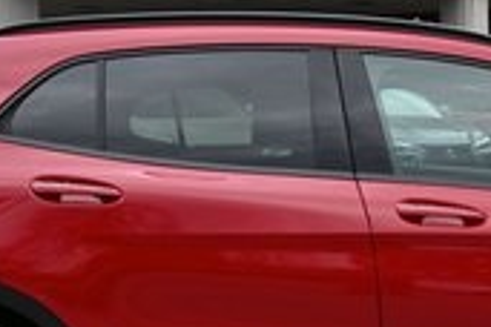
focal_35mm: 90
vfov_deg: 14.9
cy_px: 334
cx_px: 402
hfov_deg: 22.3
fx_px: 1227
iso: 200
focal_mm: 16
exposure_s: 1/250
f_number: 4
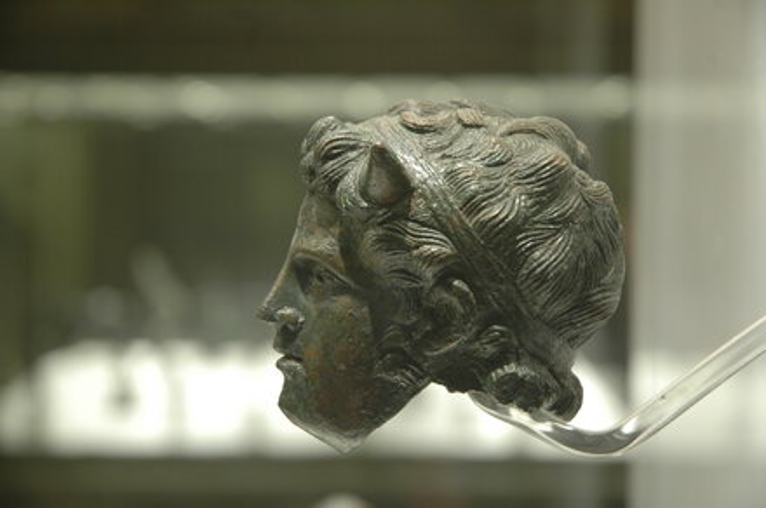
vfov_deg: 14.0
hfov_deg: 21.0
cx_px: 383
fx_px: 2072
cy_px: 254
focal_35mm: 98
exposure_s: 1/20
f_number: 4.5
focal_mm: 65
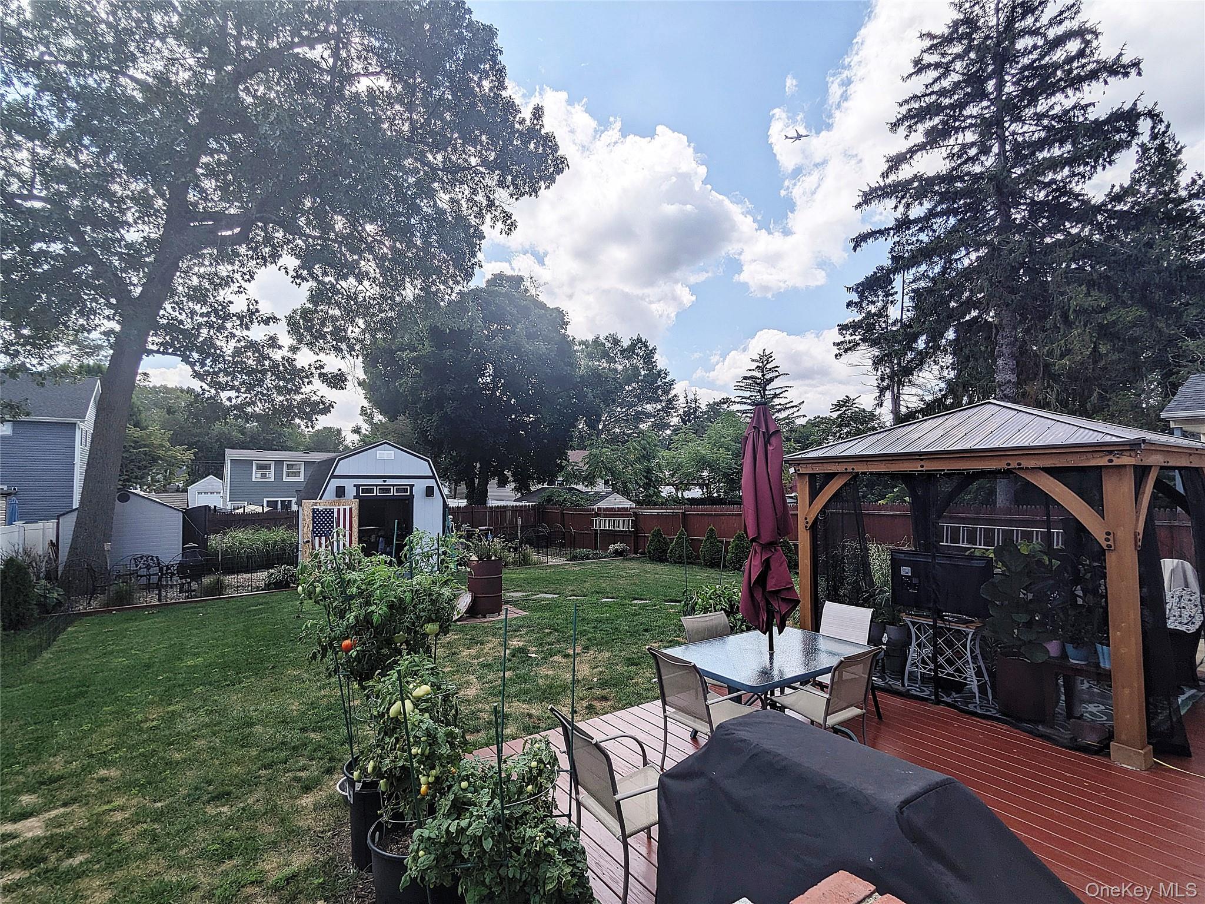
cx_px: 602
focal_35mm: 16
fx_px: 557
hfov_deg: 94.5
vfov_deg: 78.1
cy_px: 452
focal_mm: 2.22
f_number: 2.2
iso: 36
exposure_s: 1/2092
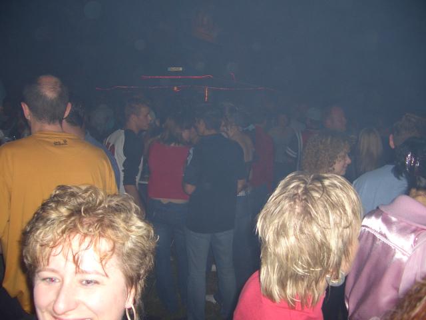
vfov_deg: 40.7
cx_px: 213
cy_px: 160
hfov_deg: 52.6
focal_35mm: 35
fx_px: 431
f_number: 2.6
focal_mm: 5.8
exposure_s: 1/60
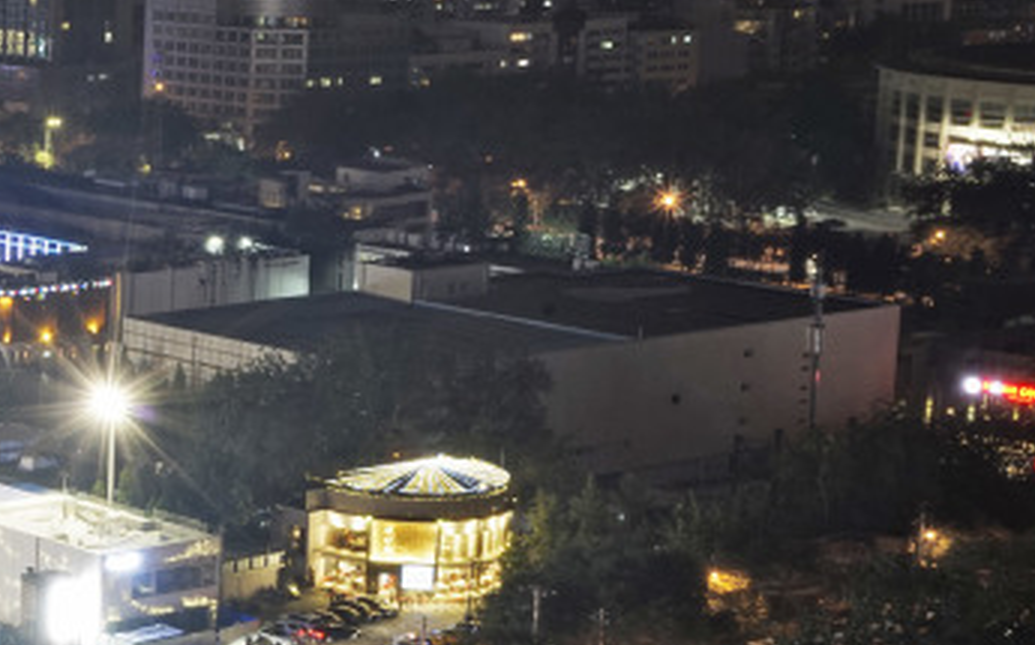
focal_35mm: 106
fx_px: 2988
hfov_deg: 17.8
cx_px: -480
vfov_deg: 12.3
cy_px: 278
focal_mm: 35
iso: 100
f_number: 22
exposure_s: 30
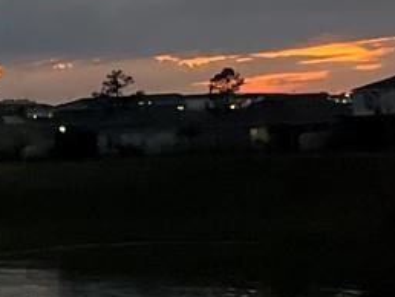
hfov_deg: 10.0
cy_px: 194
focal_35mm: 161
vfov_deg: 9.2
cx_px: -672
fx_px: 1839
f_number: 1.6
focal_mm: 5.1
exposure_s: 1/42
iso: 500
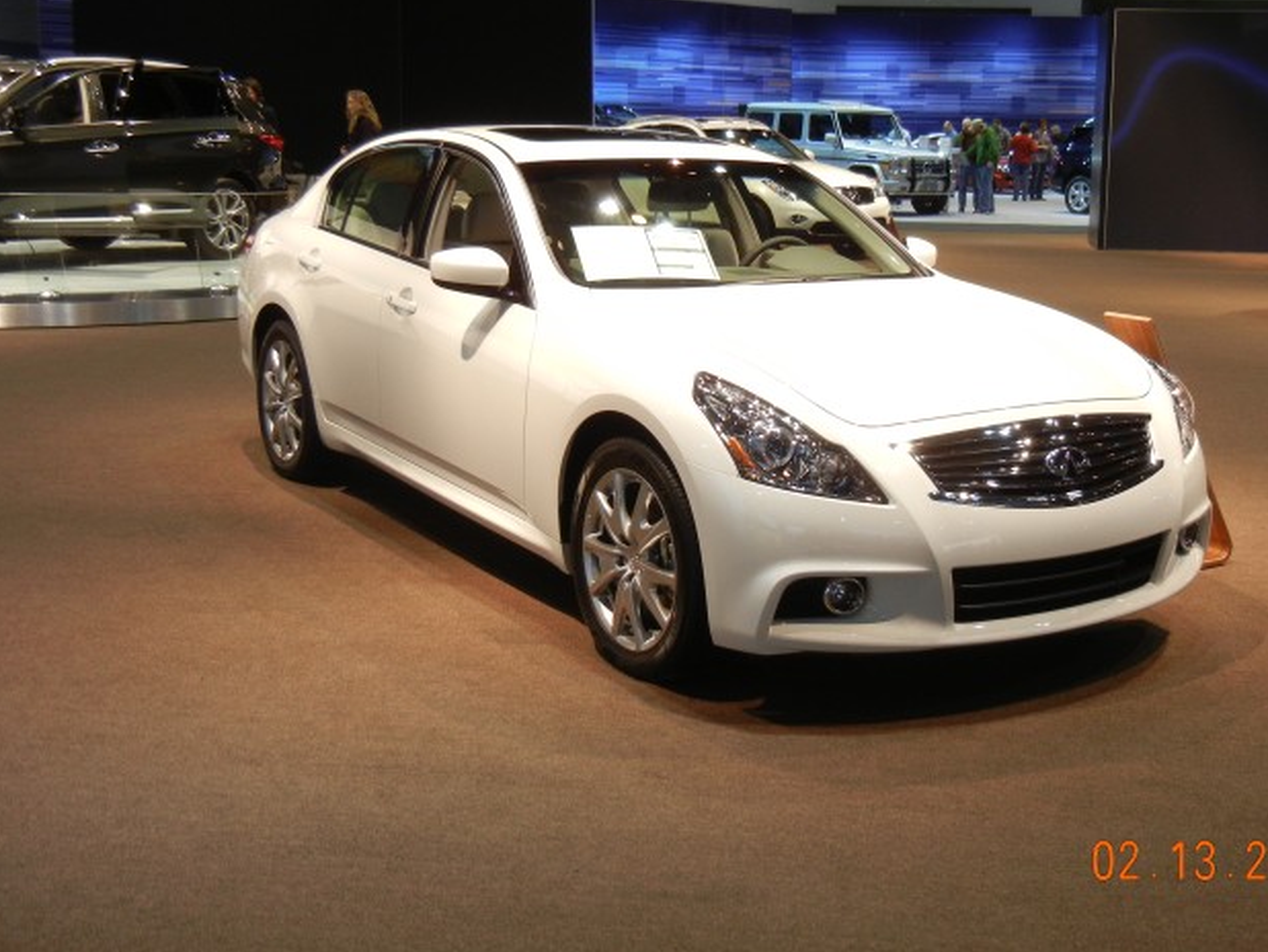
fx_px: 1612
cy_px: 373
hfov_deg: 42.7
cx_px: 776
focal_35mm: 44
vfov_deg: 32.8
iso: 231
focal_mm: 6.2
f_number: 3.6
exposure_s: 1/60
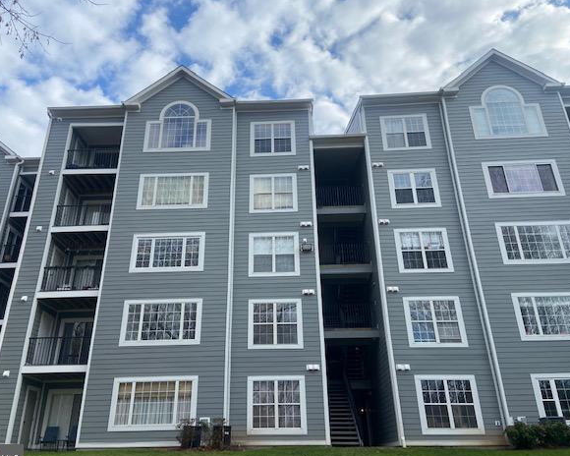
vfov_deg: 51.5
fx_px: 472
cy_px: 234
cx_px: 261
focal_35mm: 28
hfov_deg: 62.1
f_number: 1.8
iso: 32
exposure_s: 1/1565
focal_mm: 4.25
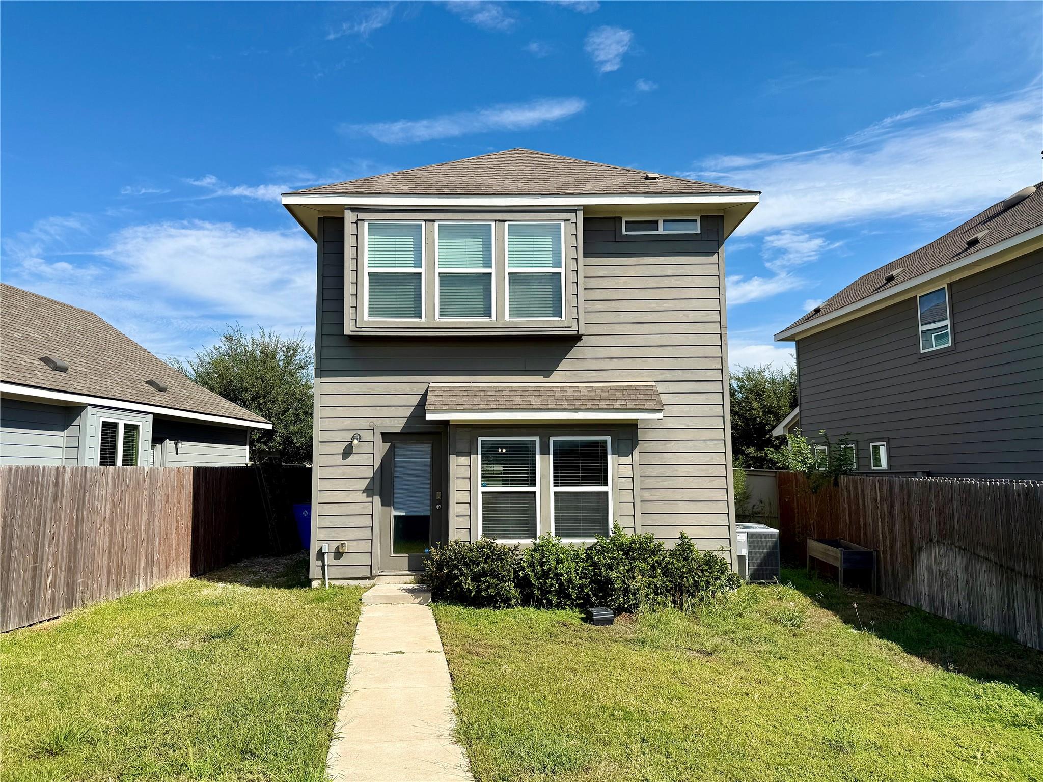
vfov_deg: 56.8
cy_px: 391
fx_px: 723
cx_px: 522
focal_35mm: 24
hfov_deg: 71.6
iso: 80
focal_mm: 6.76
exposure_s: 1/5714
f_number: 1.78
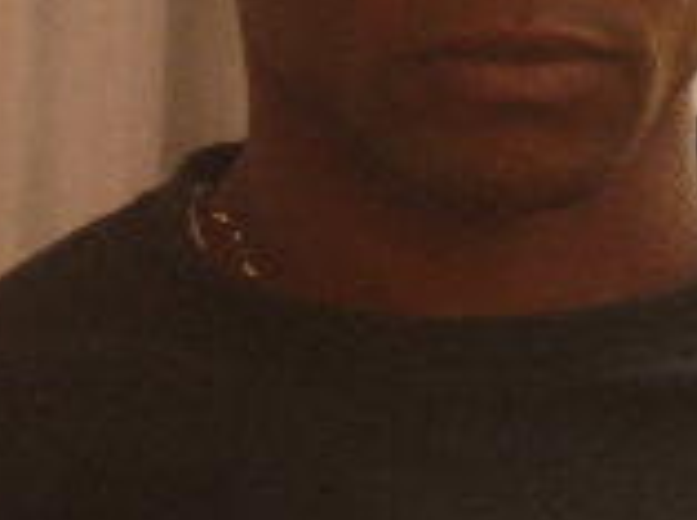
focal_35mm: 875
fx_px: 17578
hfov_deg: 2.3
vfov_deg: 1.7
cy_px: 173
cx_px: 213
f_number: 5.5
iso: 100
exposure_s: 1/100
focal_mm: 38.3
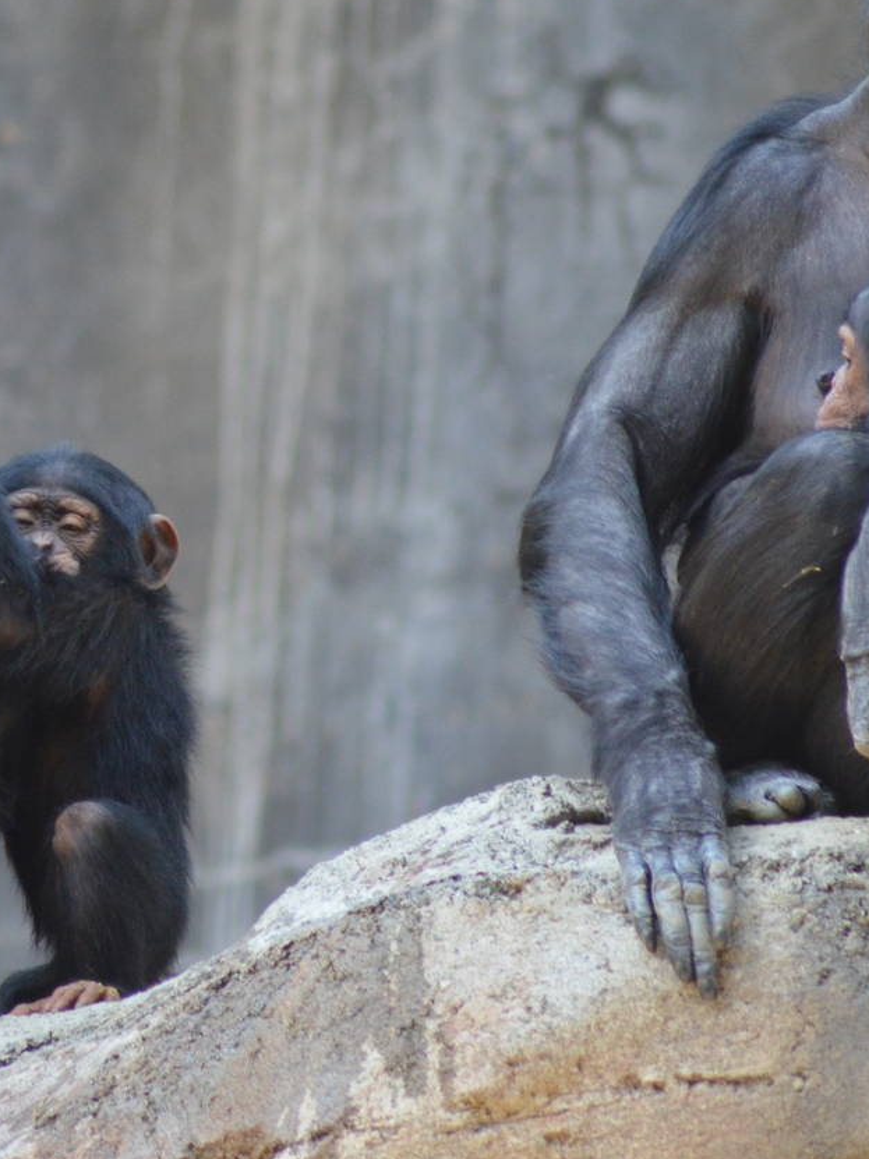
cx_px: -169
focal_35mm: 693
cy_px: 497
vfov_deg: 2.9
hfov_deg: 2.1
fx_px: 23202
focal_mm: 250
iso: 1600
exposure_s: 1/400
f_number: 5
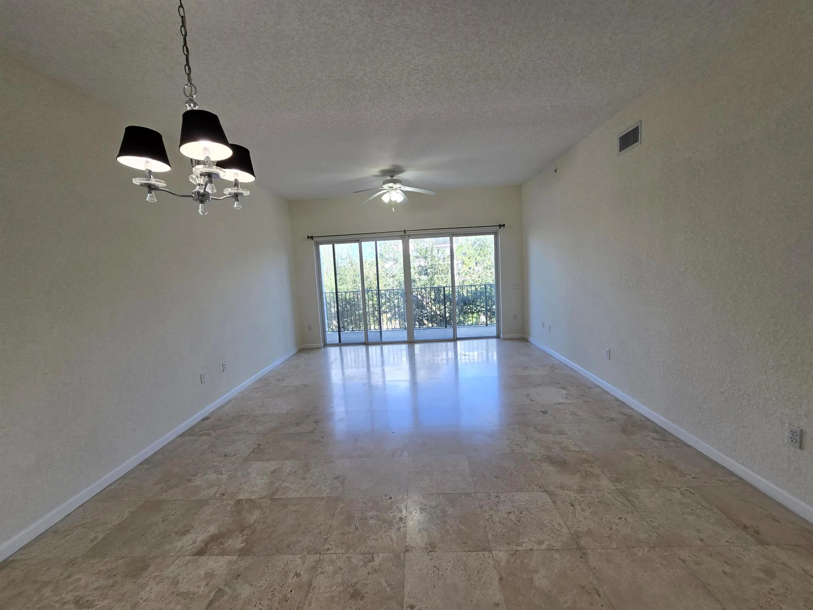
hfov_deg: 106.2
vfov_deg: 89.9
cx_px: 406
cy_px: 305
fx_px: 305
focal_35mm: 13
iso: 80
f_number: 2.2
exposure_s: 1/120
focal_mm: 2.2
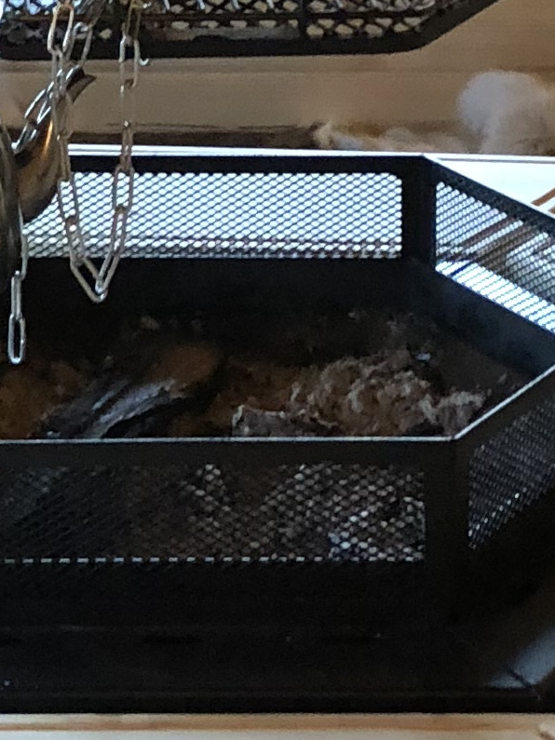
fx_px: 3036
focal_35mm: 142
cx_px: 297
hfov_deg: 10.4
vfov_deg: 13.6
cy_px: -90
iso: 100
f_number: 1.8
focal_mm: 4
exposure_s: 1/9
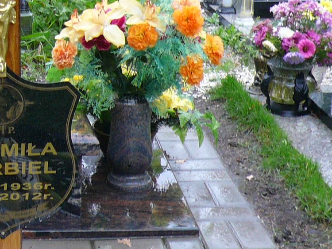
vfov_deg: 16.3
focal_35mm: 90
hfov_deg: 21.3
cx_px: 35
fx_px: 863
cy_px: 50
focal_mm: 4.9
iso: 100
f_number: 2.9
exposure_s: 1/40
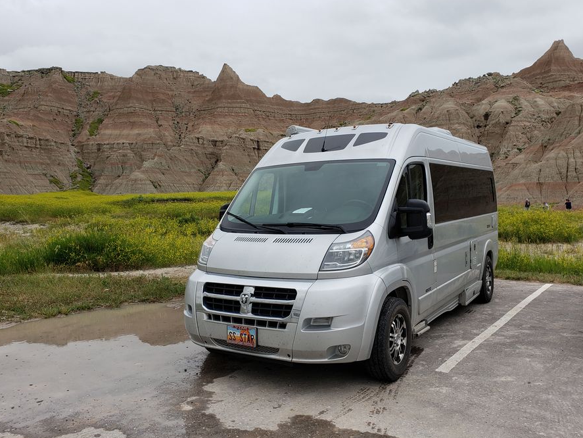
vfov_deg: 46.8
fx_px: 505
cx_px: 280
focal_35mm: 30
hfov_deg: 59.9
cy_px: 213
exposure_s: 1/1435
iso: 50
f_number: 2.4
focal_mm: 4.3
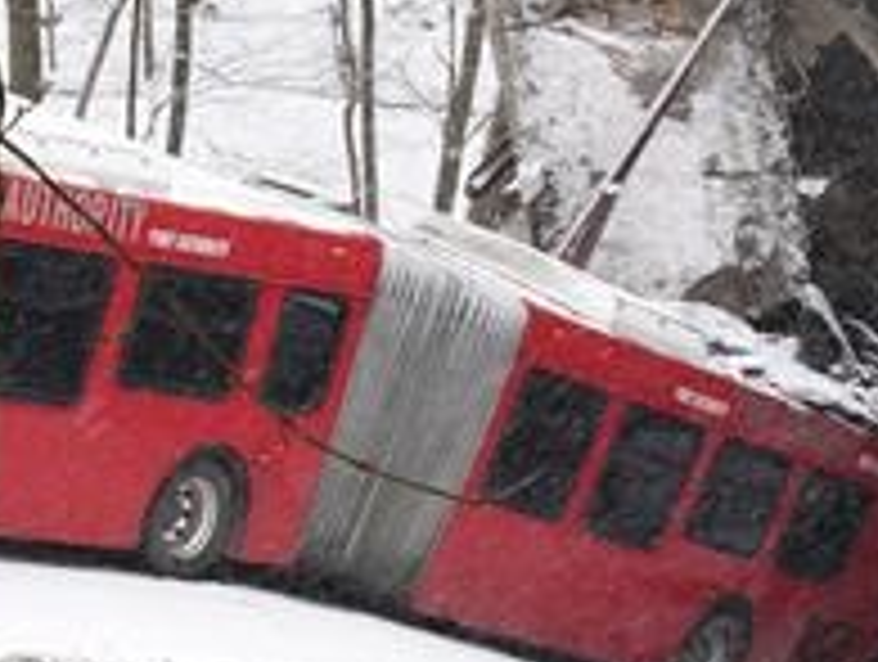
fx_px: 5692
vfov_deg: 6.7
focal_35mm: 224
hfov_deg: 8.8
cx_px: 198
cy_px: 374
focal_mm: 70
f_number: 18
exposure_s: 1/125
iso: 1600
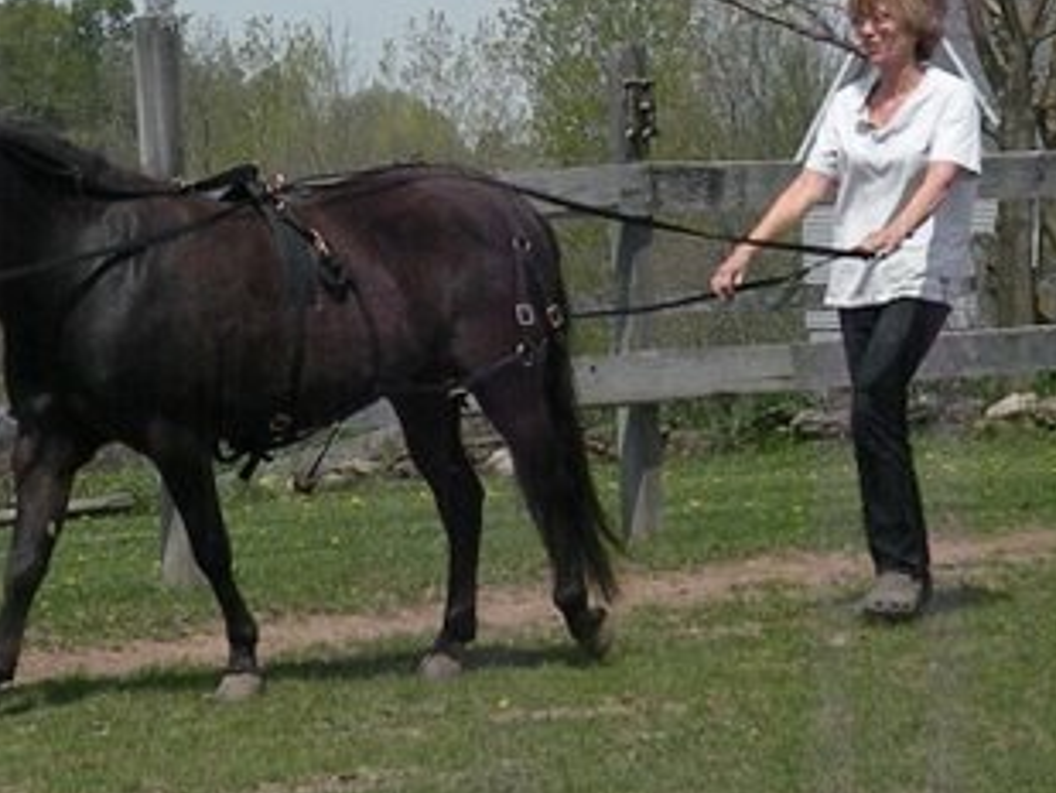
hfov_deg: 8.3
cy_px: 325
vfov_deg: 6.2
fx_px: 7294
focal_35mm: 239
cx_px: 379
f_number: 5.6
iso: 640
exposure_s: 1/4219
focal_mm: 27.4
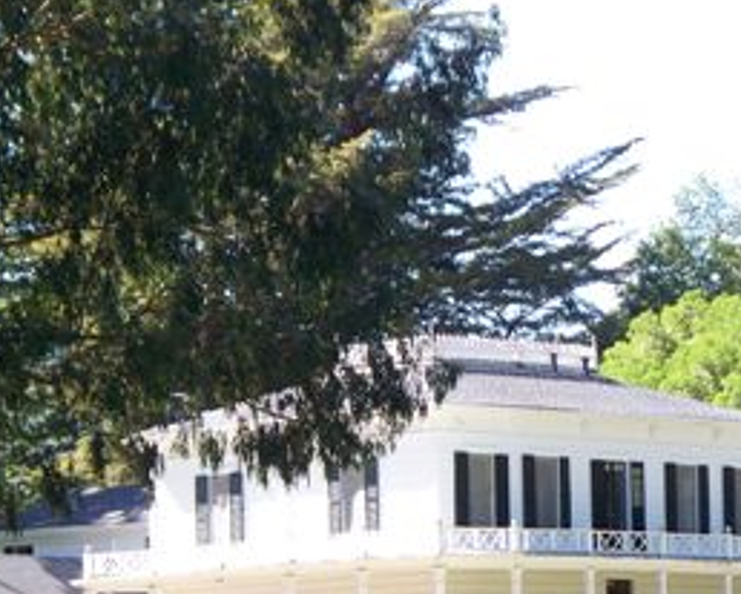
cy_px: 468
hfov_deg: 10.1
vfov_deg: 8.1
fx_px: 4194
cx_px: 511
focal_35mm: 191
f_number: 3.4
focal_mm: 16.86
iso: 80
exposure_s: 1/160
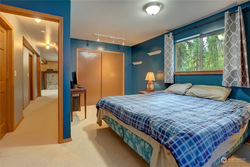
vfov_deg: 73.7
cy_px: 84
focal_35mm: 16
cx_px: 125
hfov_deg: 96.7
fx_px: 111
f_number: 2.8
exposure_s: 1/5
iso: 400
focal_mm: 16
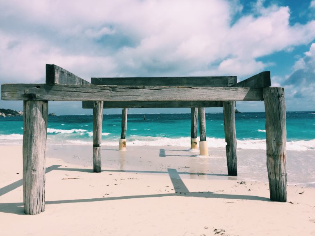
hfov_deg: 61.7
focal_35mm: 29
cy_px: 118
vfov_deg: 48.2
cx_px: 158
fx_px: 264
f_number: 2.2
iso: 32
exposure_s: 1/4950
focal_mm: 4.15
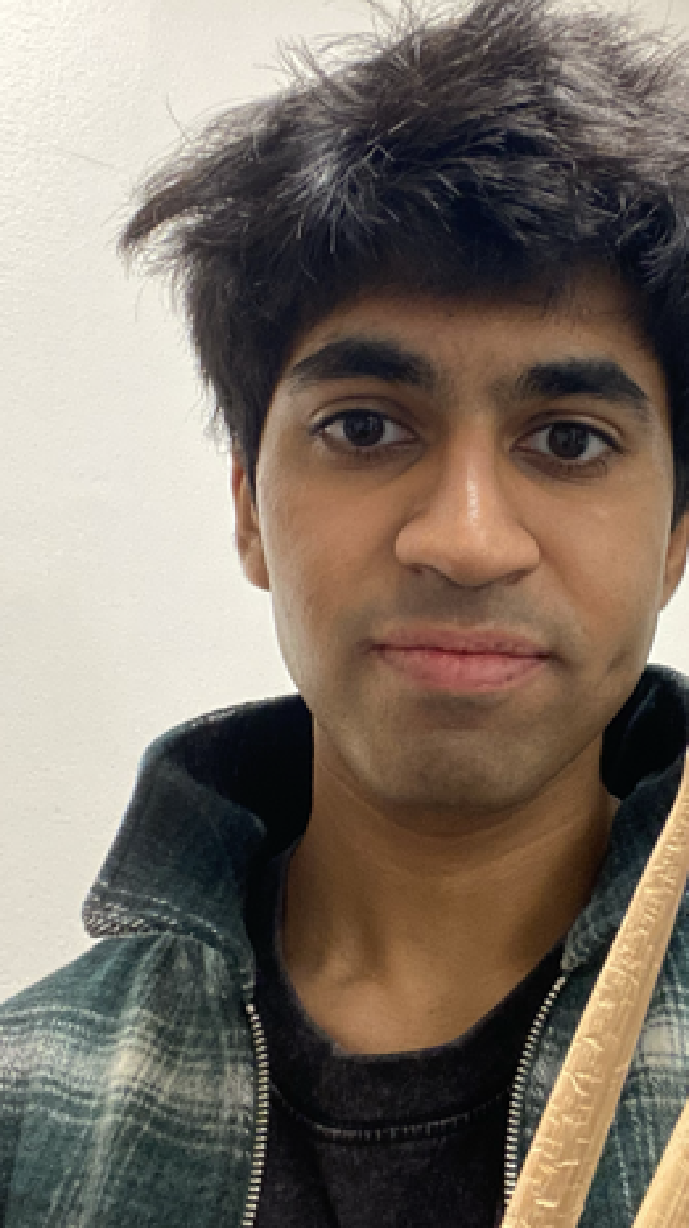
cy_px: 576
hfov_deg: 26.3
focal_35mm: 45
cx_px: 480
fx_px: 1464
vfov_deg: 45.5
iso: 320
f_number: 2.2
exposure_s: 1/40
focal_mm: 2.71
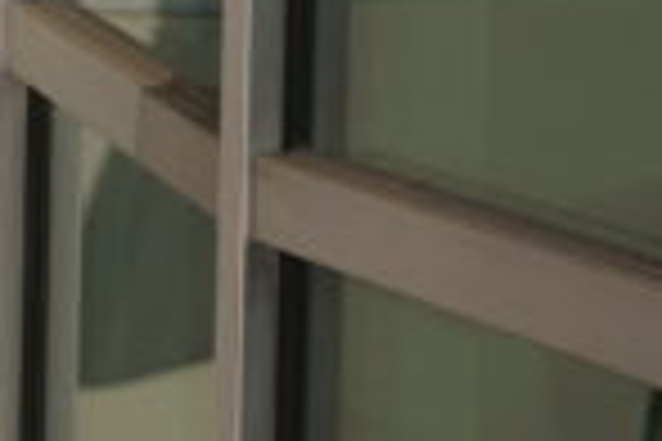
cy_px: 182
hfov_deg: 5.4
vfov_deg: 3.8
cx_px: -1126
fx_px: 6720
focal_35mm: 365
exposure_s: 1/500
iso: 100
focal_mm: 35
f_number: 9
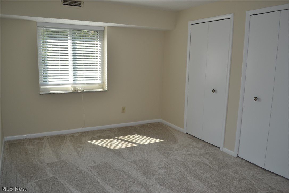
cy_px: 96
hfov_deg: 67.4
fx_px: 217
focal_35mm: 27
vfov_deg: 47.9
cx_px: 144
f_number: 4
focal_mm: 18
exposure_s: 1/125
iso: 160
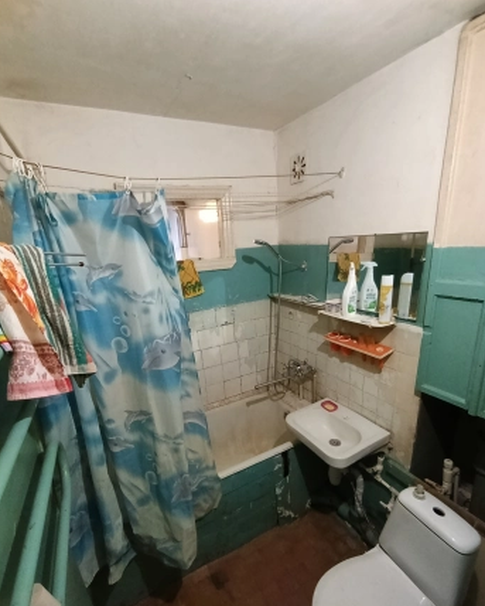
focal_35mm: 16
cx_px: 238
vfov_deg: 92.8
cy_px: 330
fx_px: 287
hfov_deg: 80.4
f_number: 2.2
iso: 788
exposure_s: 1/33.3
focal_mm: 1.65
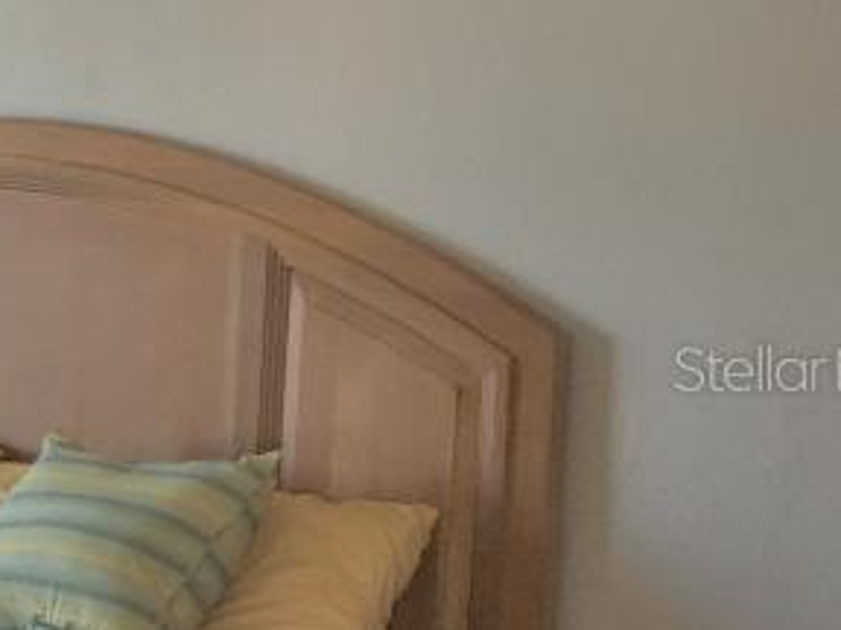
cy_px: 368
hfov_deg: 16.7
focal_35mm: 103
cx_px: -546
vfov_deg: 14.4
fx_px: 2502
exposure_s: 1/60
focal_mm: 4.15
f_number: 2.2
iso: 40
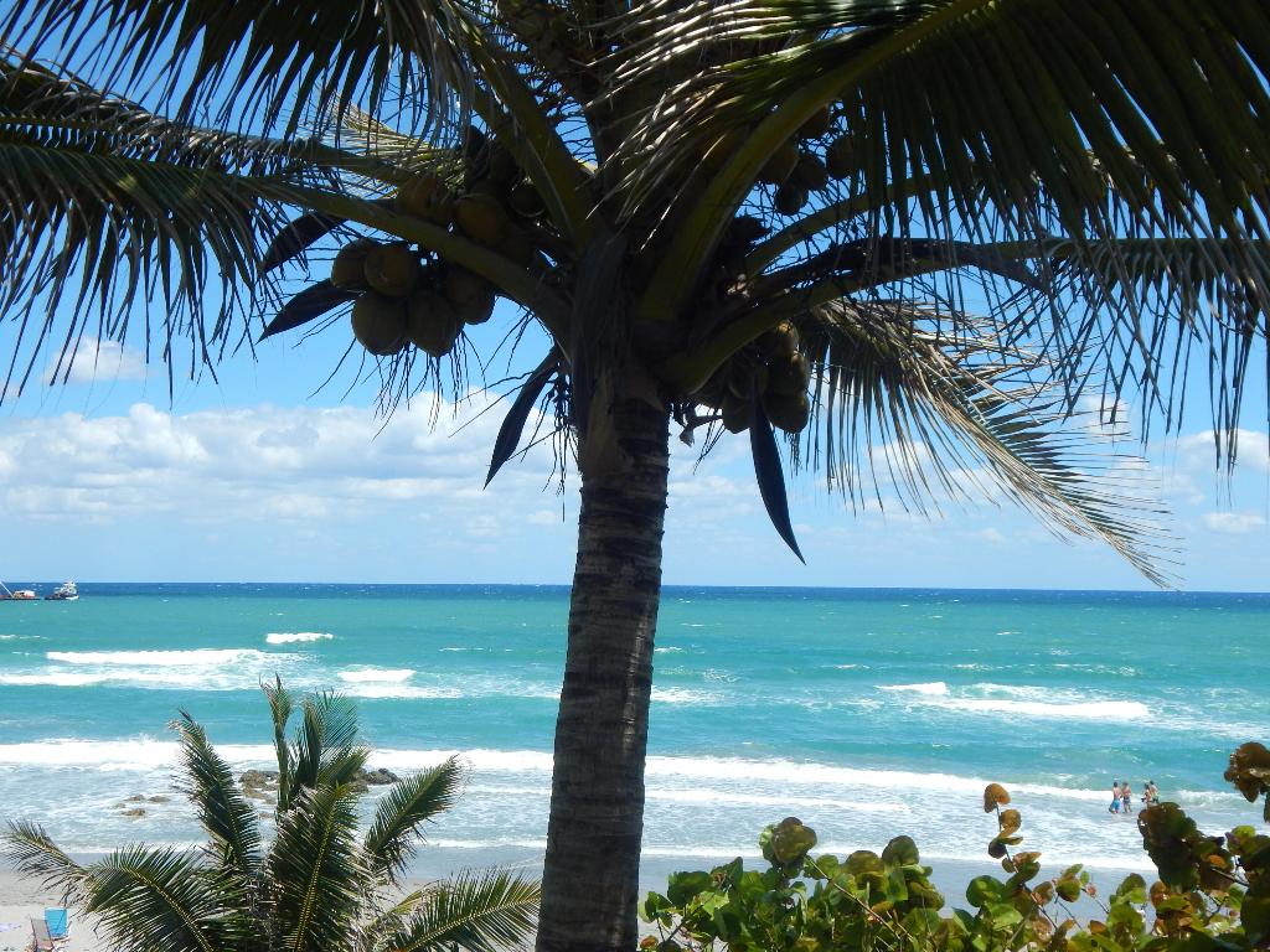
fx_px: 1578
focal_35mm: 43
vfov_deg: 33.6
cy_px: 476
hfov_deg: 43.9
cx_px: 635
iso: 125
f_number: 7.1
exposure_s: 1/400
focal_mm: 7.7
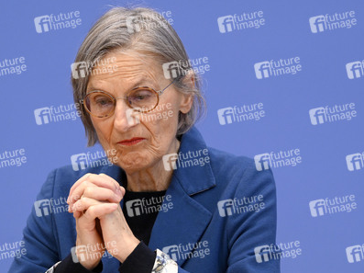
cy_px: 137
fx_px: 1607
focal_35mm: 153
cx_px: 162
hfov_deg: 12.9
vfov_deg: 9.7
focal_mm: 140
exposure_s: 1/640
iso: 5000
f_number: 5.6
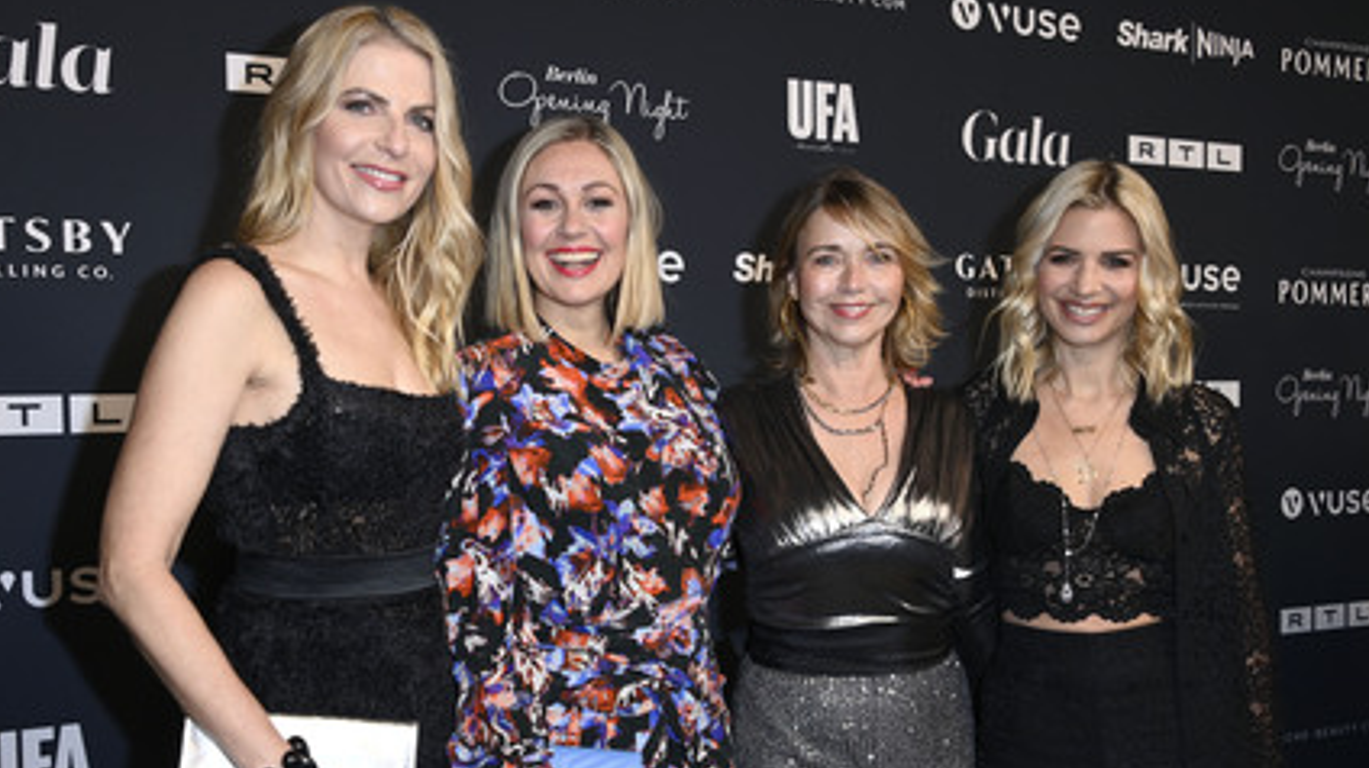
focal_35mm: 39
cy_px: 465
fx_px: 1415
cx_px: 683
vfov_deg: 30.3
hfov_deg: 51.6
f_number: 5.6
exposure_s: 1/250
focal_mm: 35
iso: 640
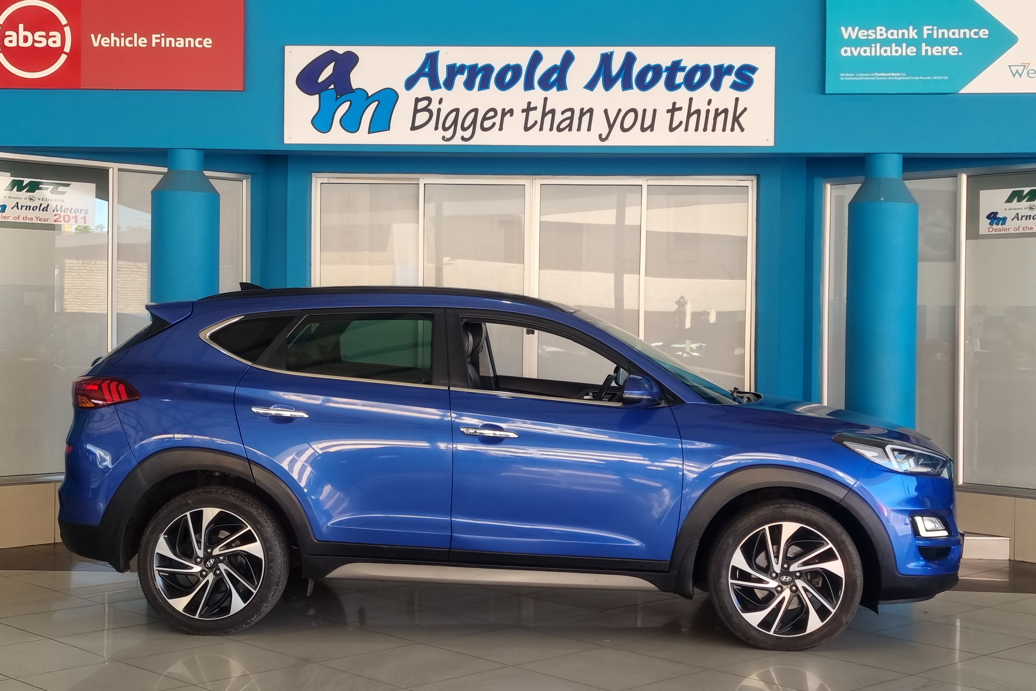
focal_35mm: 28
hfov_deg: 65.5
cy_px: 358
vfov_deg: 46.4
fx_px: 806
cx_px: 532
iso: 50
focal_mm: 5.4
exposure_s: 1/100
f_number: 1.8
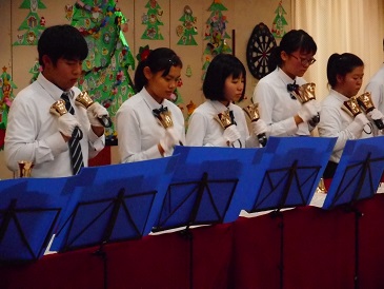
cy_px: 144
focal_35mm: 117
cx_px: 192
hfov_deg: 16.8
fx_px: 1298
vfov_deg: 12.7
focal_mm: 20.9
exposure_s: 1/60
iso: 1600
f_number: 5.9
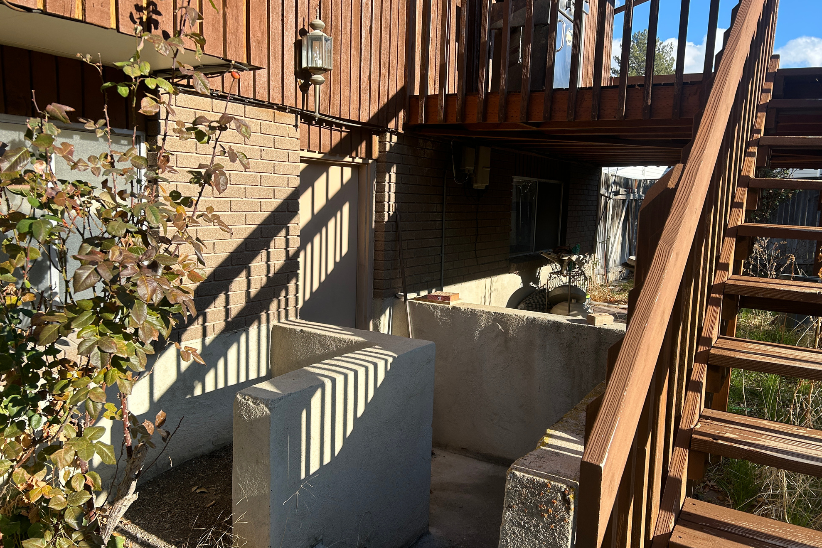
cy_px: 273
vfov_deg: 46.4
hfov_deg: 65.5
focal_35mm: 28
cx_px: 409
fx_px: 639
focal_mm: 5.7
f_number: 1.5
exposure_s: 1/1449
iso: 50
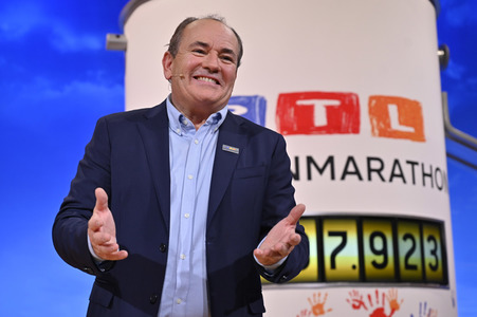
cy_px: 158
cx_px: 238
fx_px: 834
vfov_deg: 21.5
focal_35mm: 63
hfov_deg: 31.9
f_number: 4
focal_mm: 63
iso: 800
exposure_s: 1/200
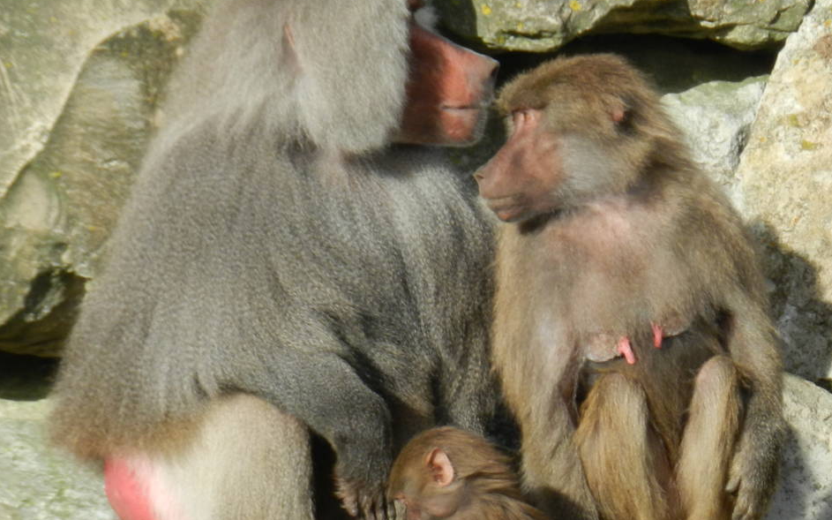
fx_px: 16436
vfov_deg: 1.8
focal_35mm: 725
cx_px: 563
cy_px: 453
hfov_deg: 2.9
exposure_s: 1/640
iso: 160
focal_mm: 71.7
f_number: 5.6
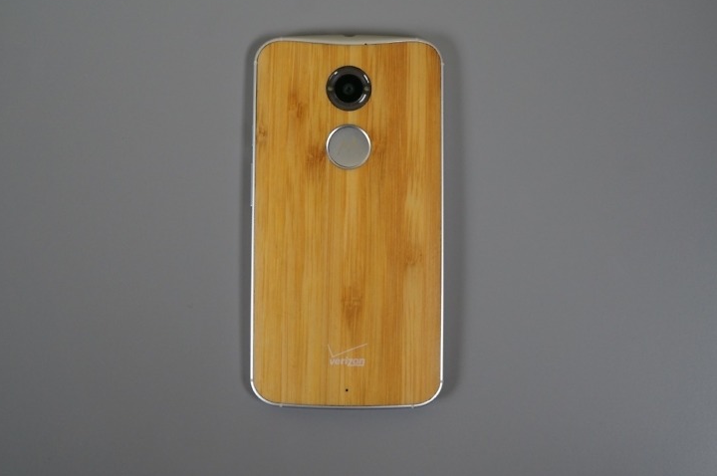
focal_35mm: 48
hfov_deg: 41.2
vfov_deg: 28.0
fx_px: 955
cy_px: 223
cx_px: 345
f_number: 5.6
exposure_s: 1/60
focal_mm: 30
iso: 640
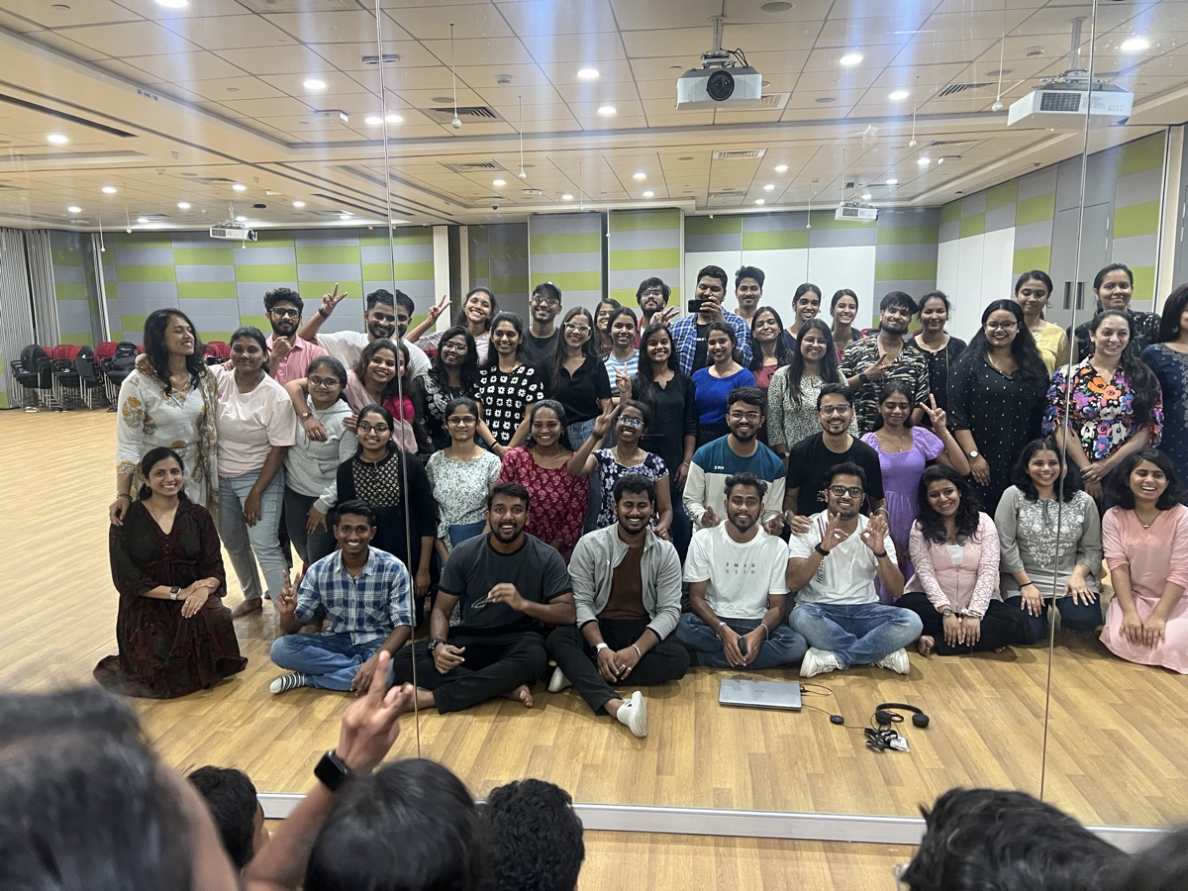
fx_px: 892
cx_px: 594
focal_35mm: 26
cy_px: 446
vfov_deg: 53.1
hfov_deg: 67.3
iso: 250
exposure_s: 1/50
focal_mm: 5.7
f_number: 1.5
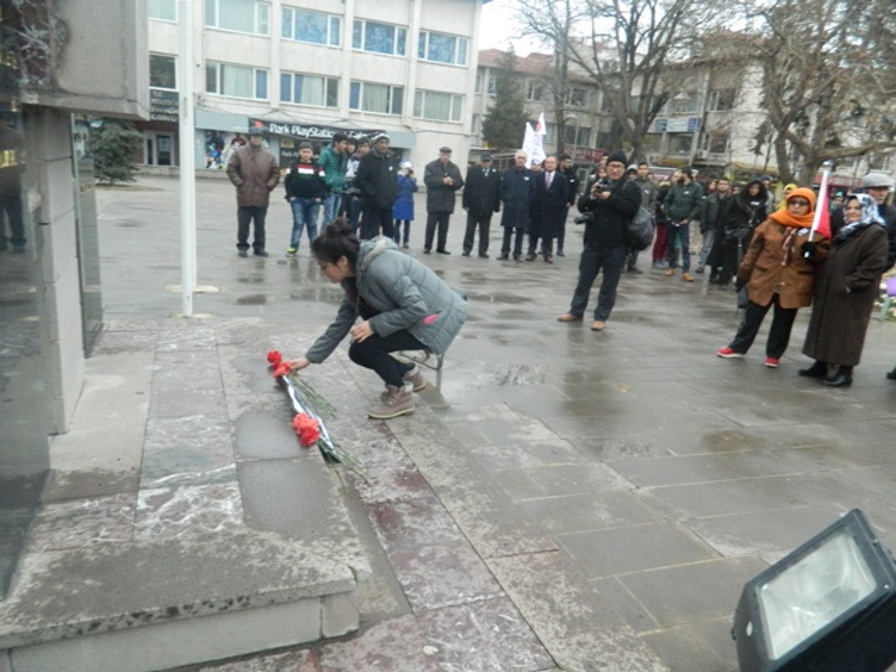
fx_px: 647
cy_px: 336
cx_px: 448
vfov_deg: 54.9
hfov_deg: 69.4
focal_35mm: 25
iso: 400
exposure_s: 1/125
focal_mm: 4.5
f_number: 3.1
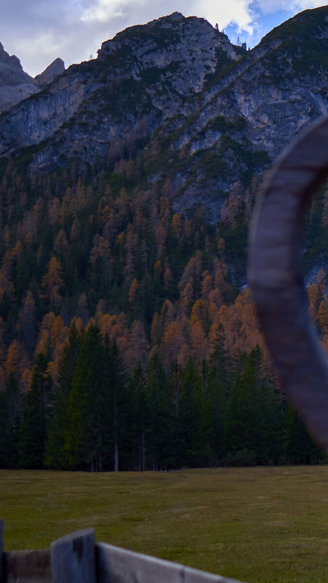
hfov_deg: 15.0
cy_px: 328
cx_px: 505
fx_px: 1144
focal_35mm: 74
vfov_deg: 28.6
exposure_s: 1/3200
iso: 250
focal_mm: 23
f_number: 1.4
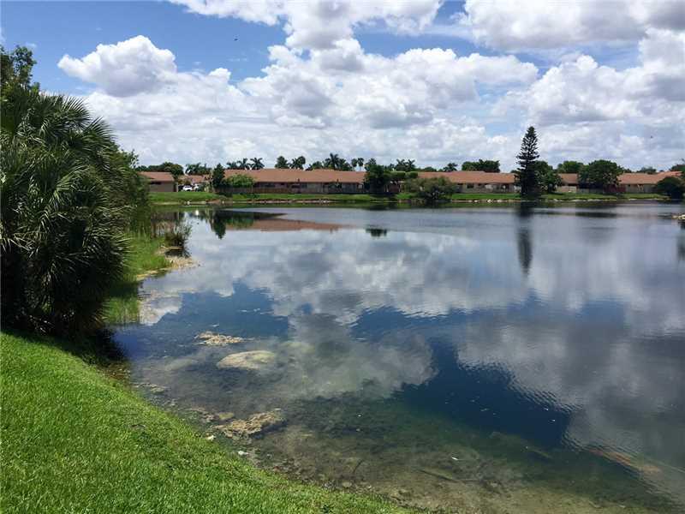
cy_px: 257
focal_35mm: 29
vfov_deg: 48.2
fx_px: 574
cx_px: 342
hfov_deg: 61.7
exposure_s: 1/3300
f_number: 2.2
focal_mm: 4.15
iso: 32
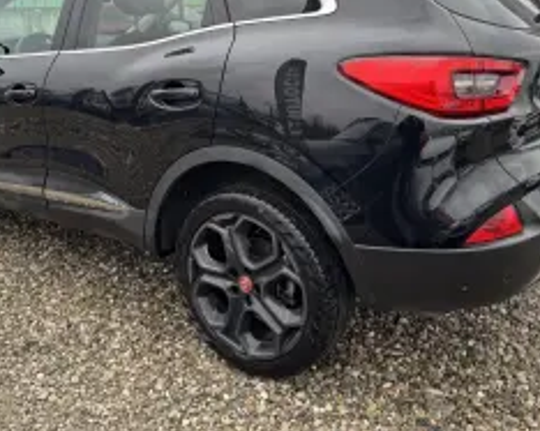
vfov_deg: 40.5
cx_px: 226
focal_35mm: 36
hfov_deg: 50.1
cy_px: 134
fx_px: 575
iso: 100
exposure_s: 1/121
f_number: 1.78
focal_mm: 6.76
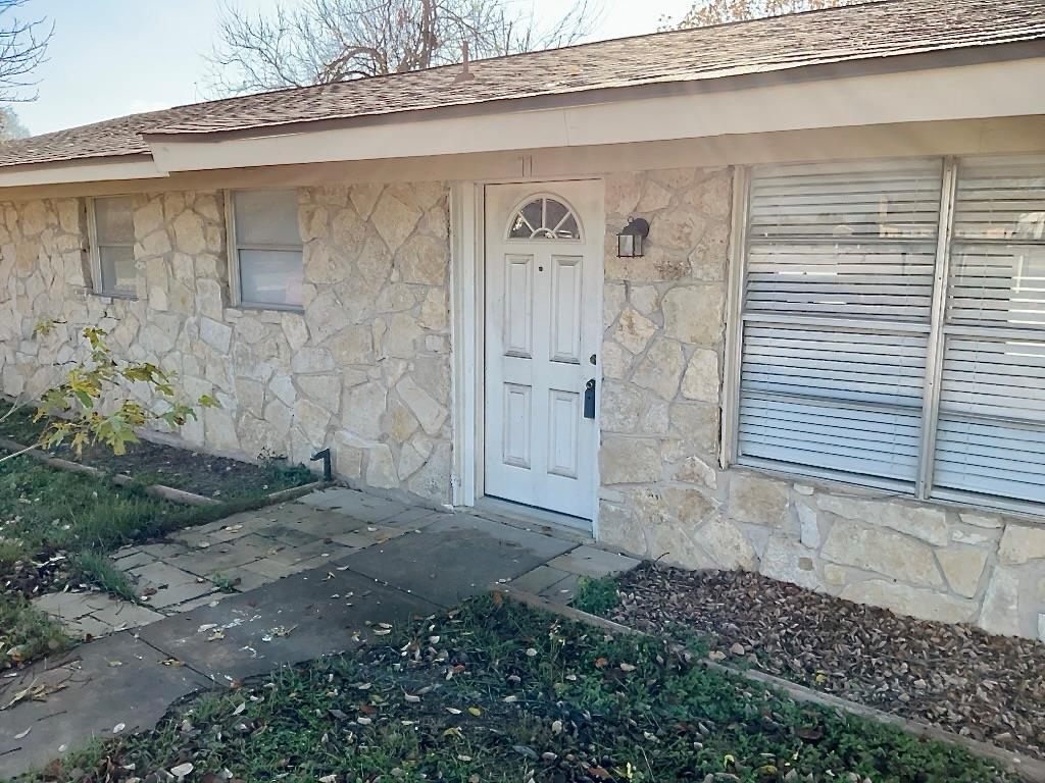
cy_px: 392
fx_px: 815
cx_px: 522
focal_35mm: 27
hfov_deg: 65.3
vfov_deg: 51.4
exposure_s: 1/709
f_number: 1.8
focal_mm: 3
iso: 25
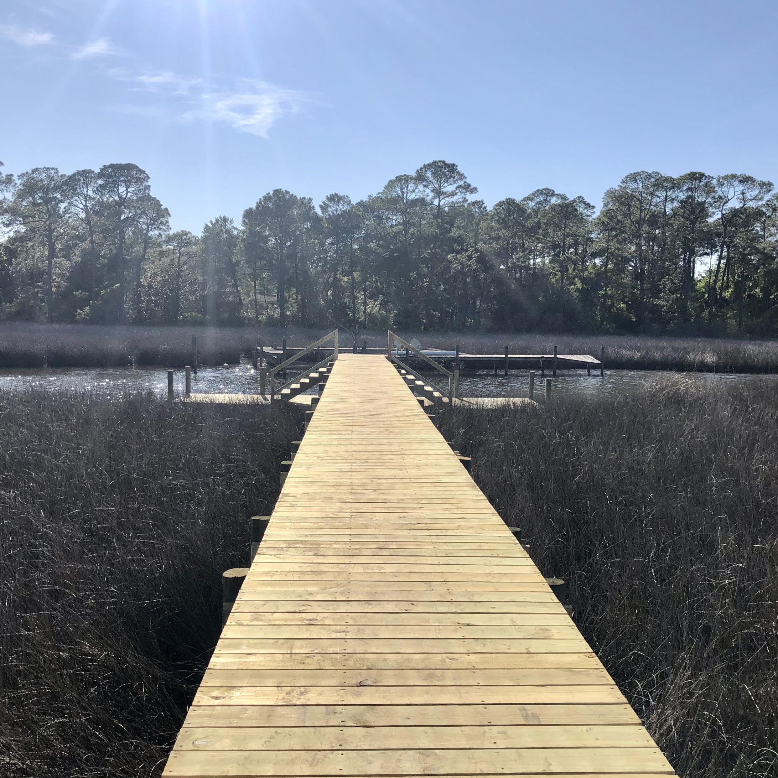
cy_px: 380
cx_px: 386
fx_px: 865
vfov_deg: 48.4
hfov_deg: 48.5
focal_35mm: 34
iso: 20
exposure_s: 1/3745
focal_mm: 4
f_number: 1.8
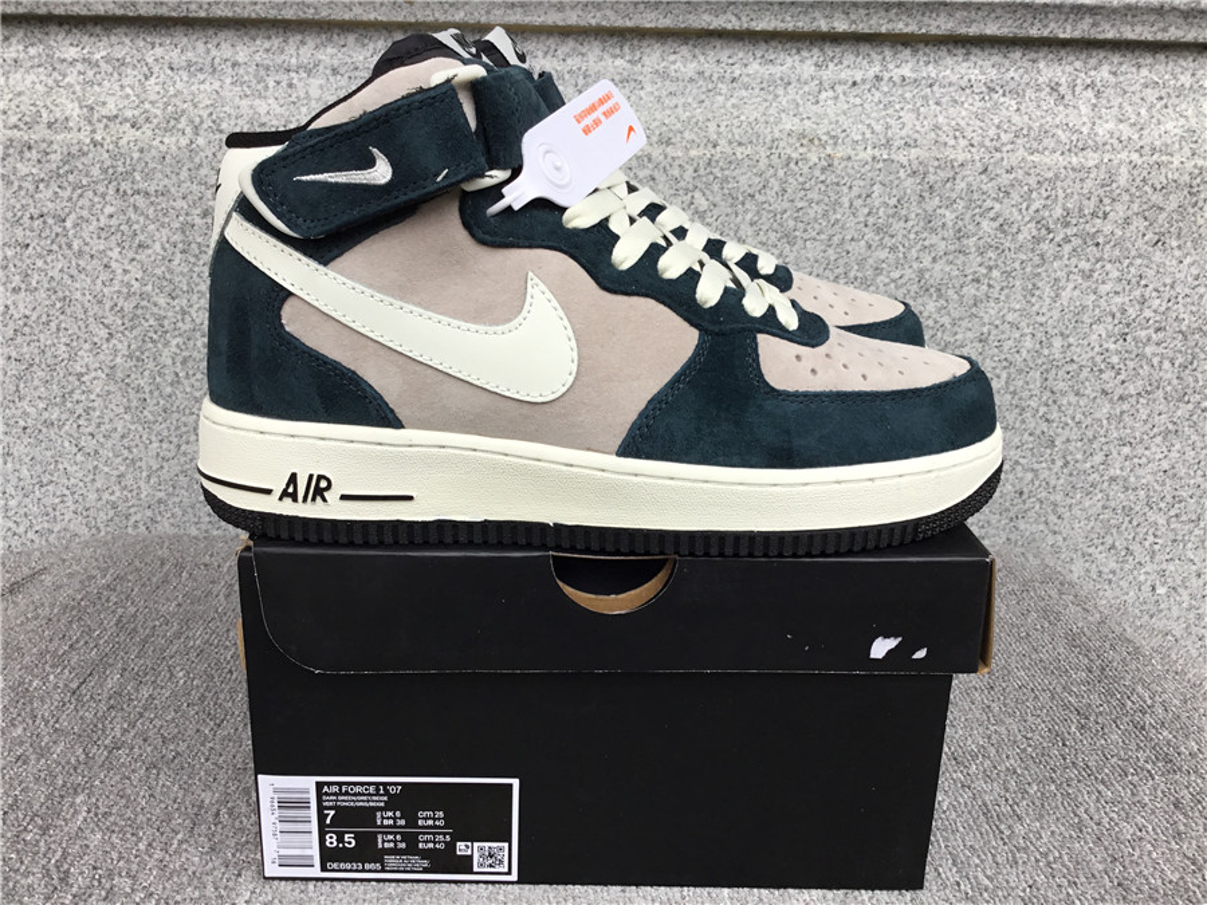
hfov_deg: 58.4
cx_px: 604
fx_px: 1081
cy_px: 452
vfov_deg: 45.4
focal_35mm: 31
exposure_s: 1/100
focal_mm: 3.3
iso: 40
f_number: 2.4
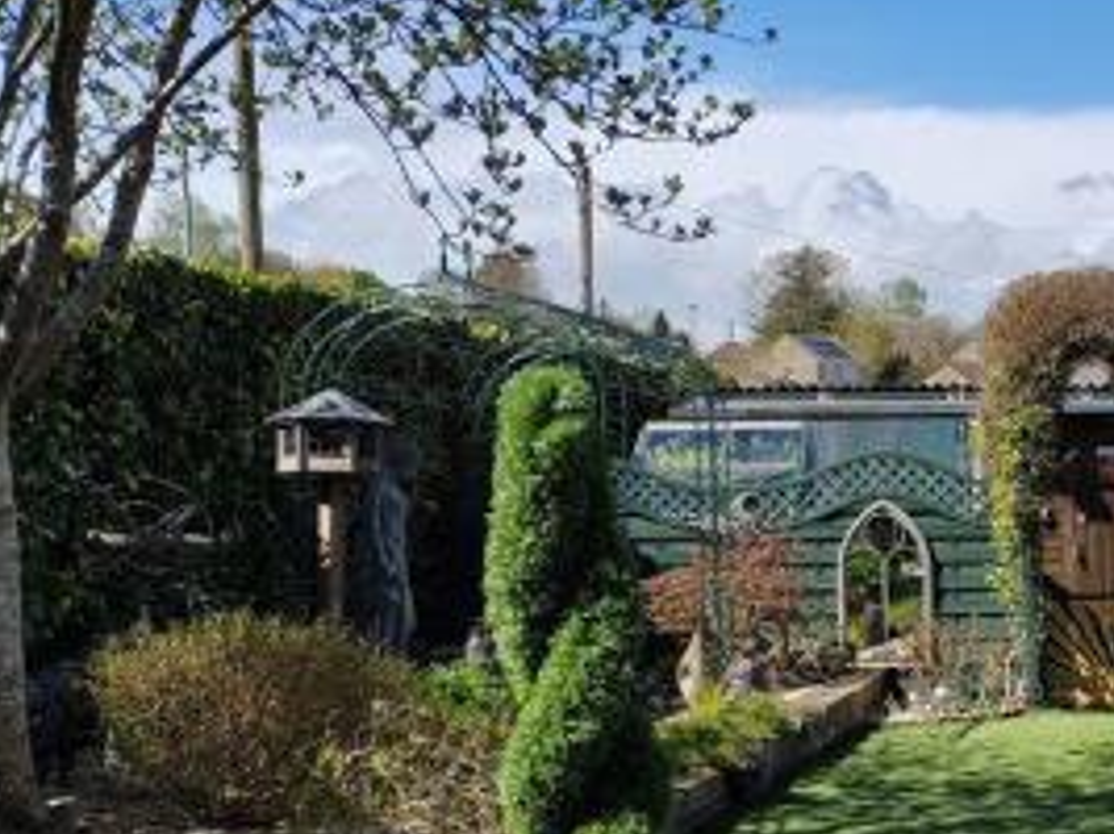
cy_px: 582
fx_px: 1898
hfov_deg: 29.7
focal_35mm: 59
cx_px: 1200
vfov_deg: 24.6
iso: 100
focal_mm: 5.52
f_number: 1.9
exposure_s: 1/2300
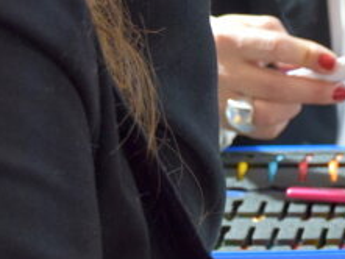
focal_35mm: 226
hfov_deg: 8.7
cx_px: 395
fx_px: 2254
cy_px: -12
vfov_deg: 6.6
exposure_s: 1/60
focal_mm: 40
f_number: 4.5
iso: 2000
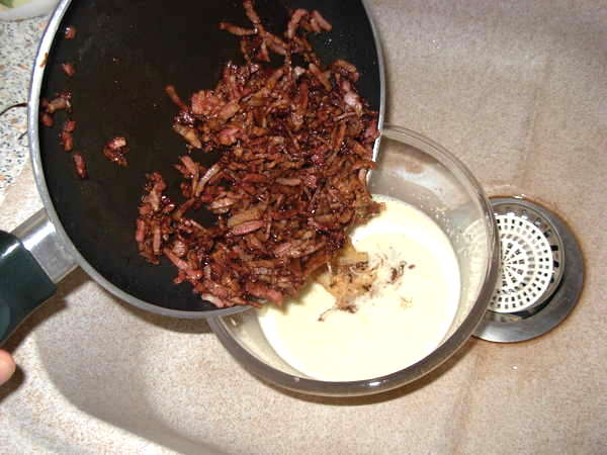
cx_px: 304
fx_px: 666
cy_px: 228
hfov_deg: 49.0
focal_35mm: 38
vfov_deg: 37.7
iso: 79
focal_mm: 6.3
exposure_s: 1/22.6
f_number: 2.9
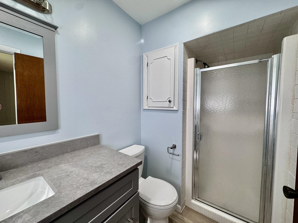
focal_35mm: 14
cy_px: 112
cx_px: 149
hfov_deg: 102.1
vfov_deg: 85.7
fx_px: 121
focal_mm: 2.22
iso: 125
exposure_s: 1/120
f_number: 2.2
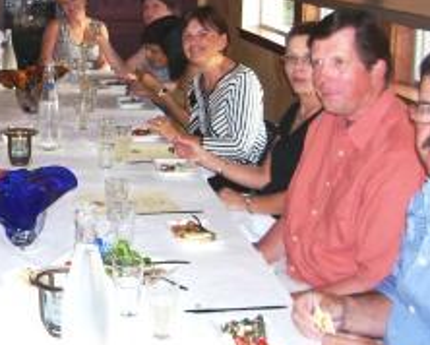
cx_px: 12
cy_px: 43
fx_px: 853
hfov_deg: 26.9
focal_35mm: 67
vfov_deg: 22.4
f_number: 2.7
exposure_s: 1/60
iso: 80
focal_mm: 5.6
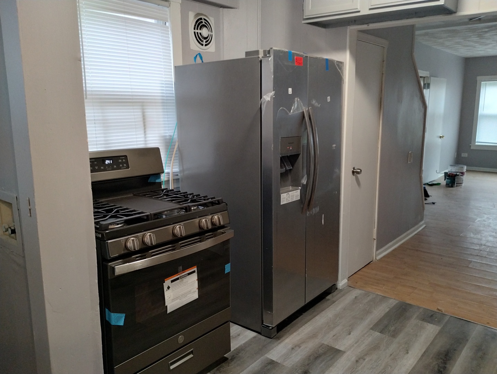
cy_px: 187
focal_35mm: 28
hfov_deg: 63.4
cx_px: 248
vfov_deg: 49.9
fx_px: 403
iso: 972
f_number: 1.8
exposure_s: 1/30
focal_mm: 4.27
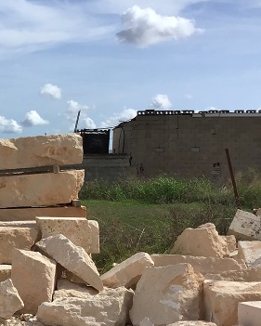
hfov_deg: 20.1
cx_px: -87
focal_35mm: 69
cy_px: 230
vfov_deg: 27.3
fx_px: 666
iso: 25
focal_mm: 3.3
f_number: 2.4
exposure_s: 1/2398
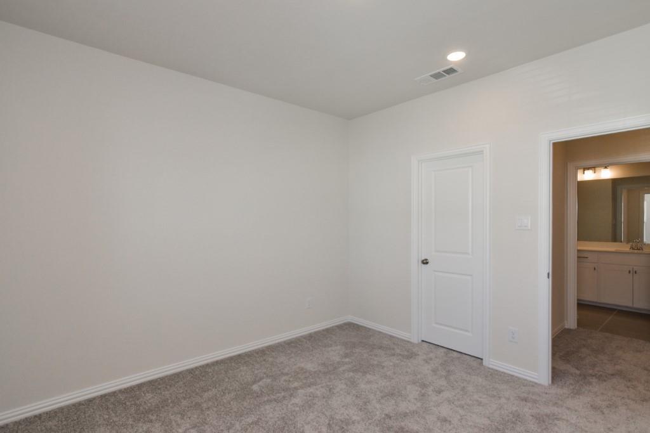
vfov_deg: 72.1
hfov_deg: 95.0
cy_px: 216
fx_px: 298
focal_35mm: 16
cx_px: 325
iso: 250
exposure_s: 1/100
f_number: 6.3
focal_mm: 11
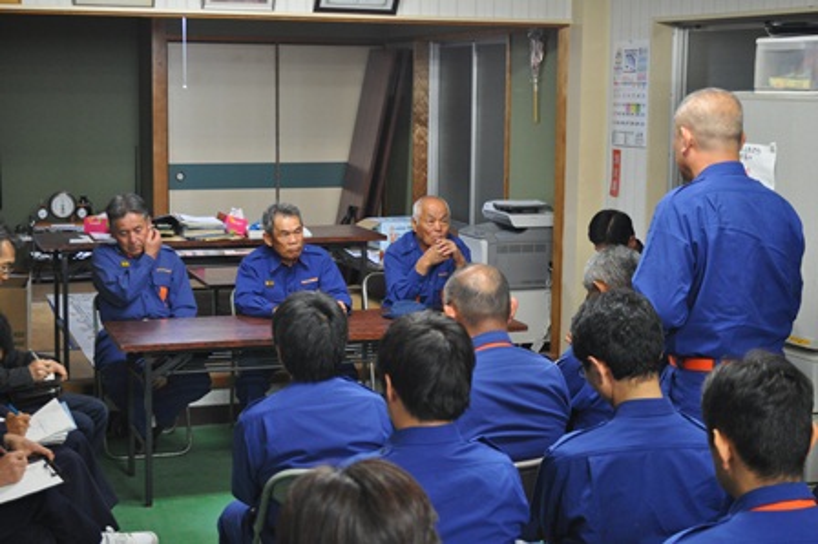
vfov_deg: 22.6
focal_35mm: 60
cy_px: 272
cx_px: 409
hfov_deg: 33.4
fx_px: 1362
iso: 900
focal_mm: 40
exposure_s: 1/30
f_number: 5.3
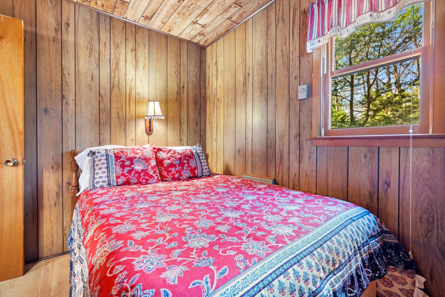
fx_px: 198
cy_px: 148
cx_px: 222
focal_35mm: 16
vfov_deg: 73.7
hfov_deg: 96.7
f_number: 8
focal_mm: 16
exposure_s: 1.3
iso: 640
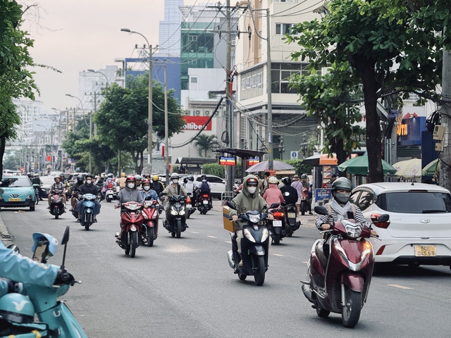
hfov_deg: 16.4
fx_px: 1563
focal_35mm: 120
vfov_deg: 12.3
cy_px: 169
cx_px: 226
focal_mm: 15.66
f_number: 2.8
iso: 125
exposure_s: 1/99
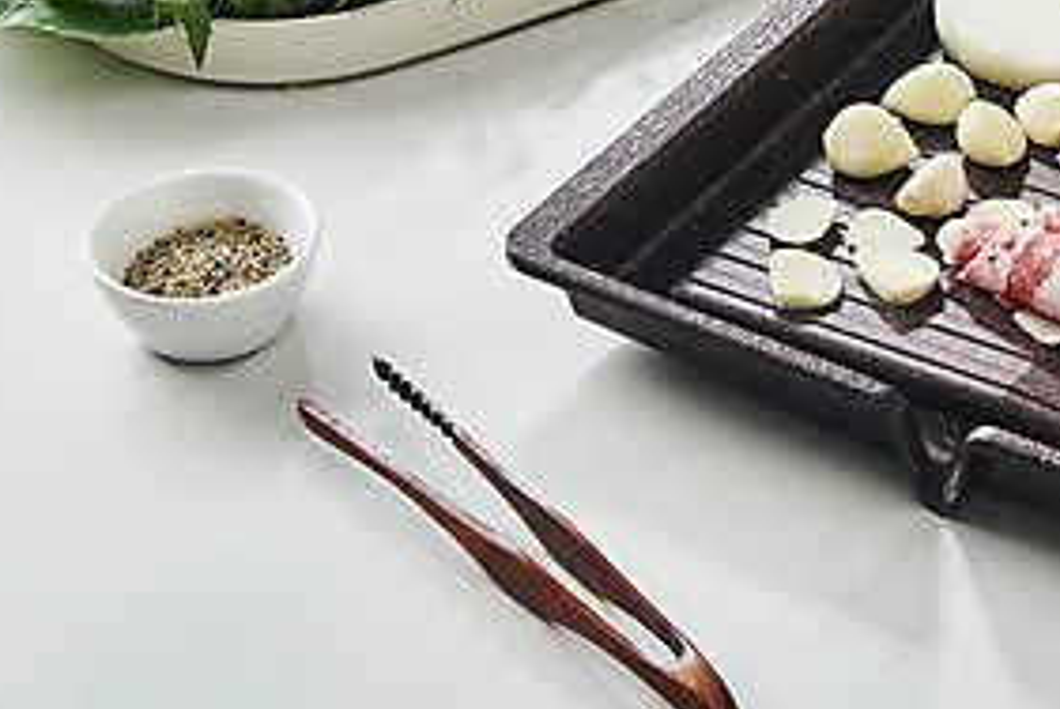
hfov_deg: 15.4
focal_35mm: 132
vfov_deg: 10.4
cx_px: 922
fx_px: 3891
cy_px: 109
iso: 100
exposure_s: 1/125
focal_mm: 62
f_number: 16
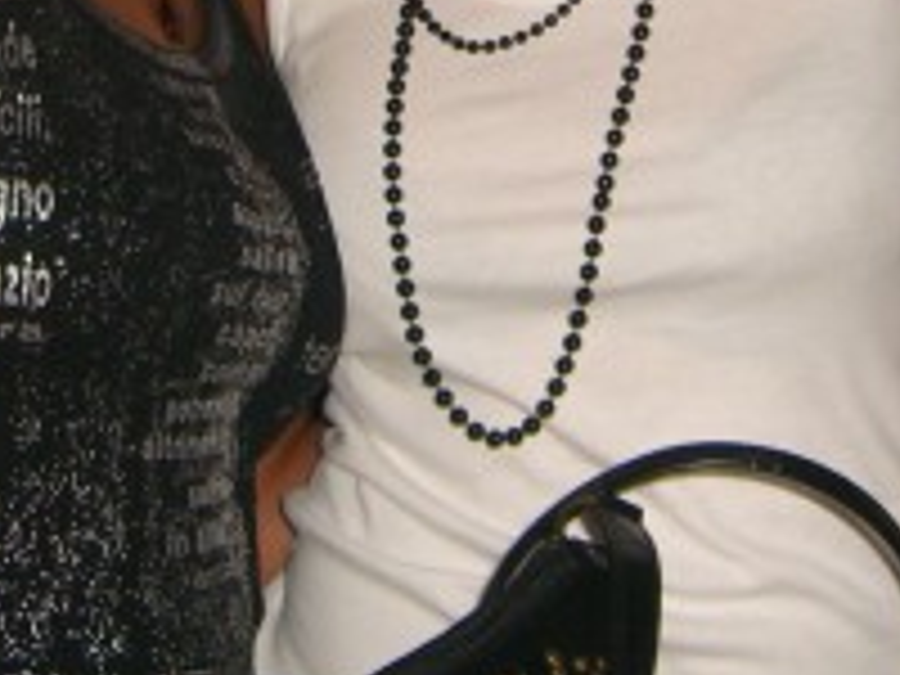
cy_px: -202
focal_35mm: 114
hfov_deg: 17.3
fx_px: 2964
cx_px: 490
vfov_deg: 12.6
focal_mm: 7.9
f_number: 2.8
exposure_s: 1/60
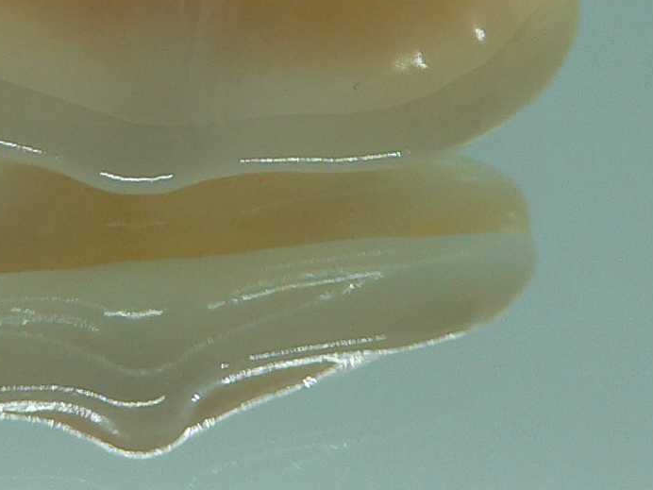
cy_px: 41
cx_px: 154
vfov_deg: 14.3
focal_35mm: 102
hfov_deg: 19.1
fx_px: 1924
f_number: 2.8
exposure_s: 1/80
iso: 80
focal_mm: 4.6
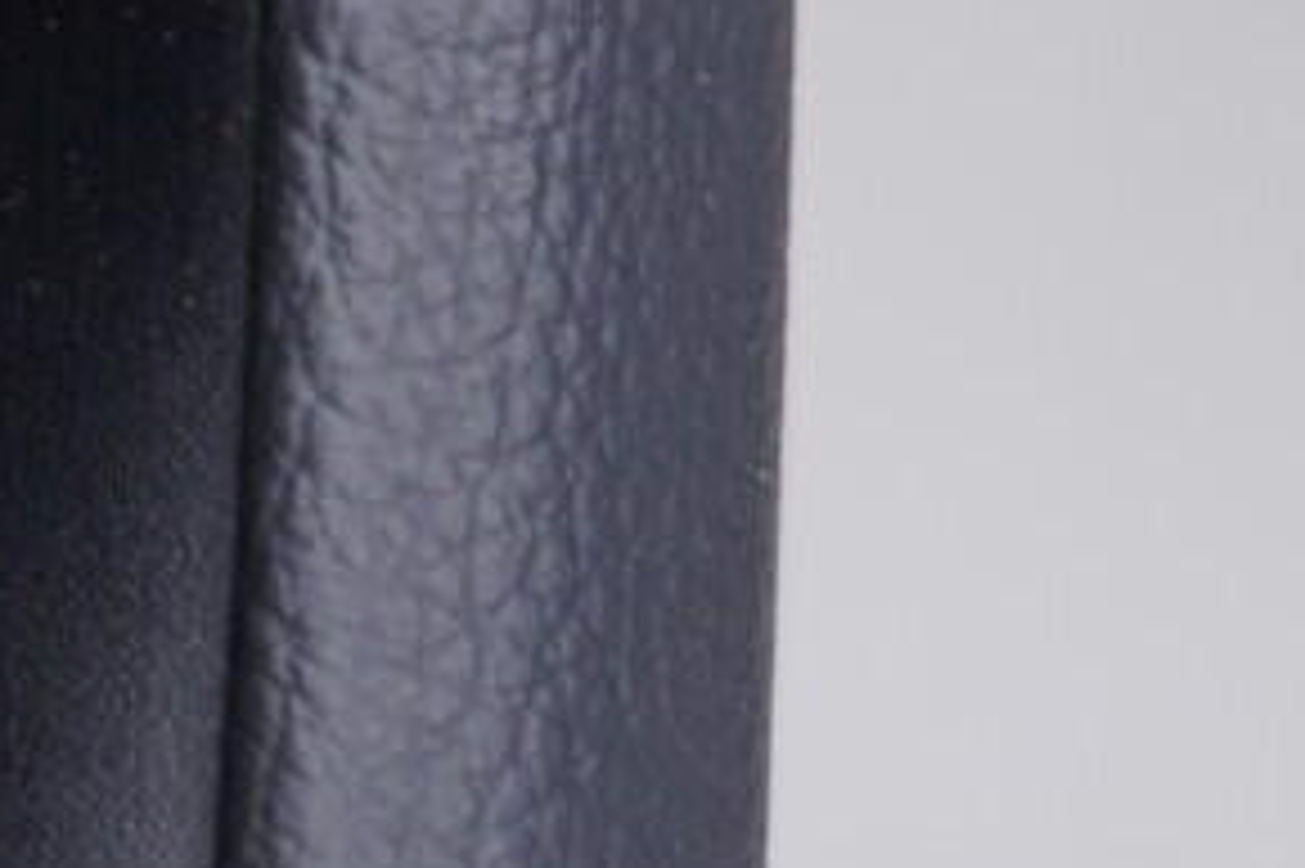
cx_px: -765
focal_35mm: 179
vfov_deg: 7.6
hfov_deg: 11.0
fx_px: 6485
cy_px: 859
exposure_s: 1/40
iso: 125
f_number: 2.8
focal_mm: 24
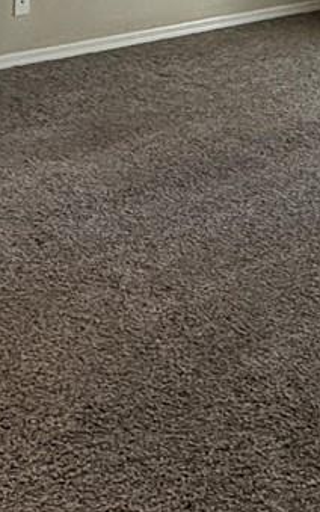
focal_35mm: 70
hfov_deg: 18.6
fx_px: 976
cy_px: 9
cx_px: 180
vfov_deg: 27.8
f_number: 2.2
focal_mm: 2.22
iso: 500
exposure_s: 1/120
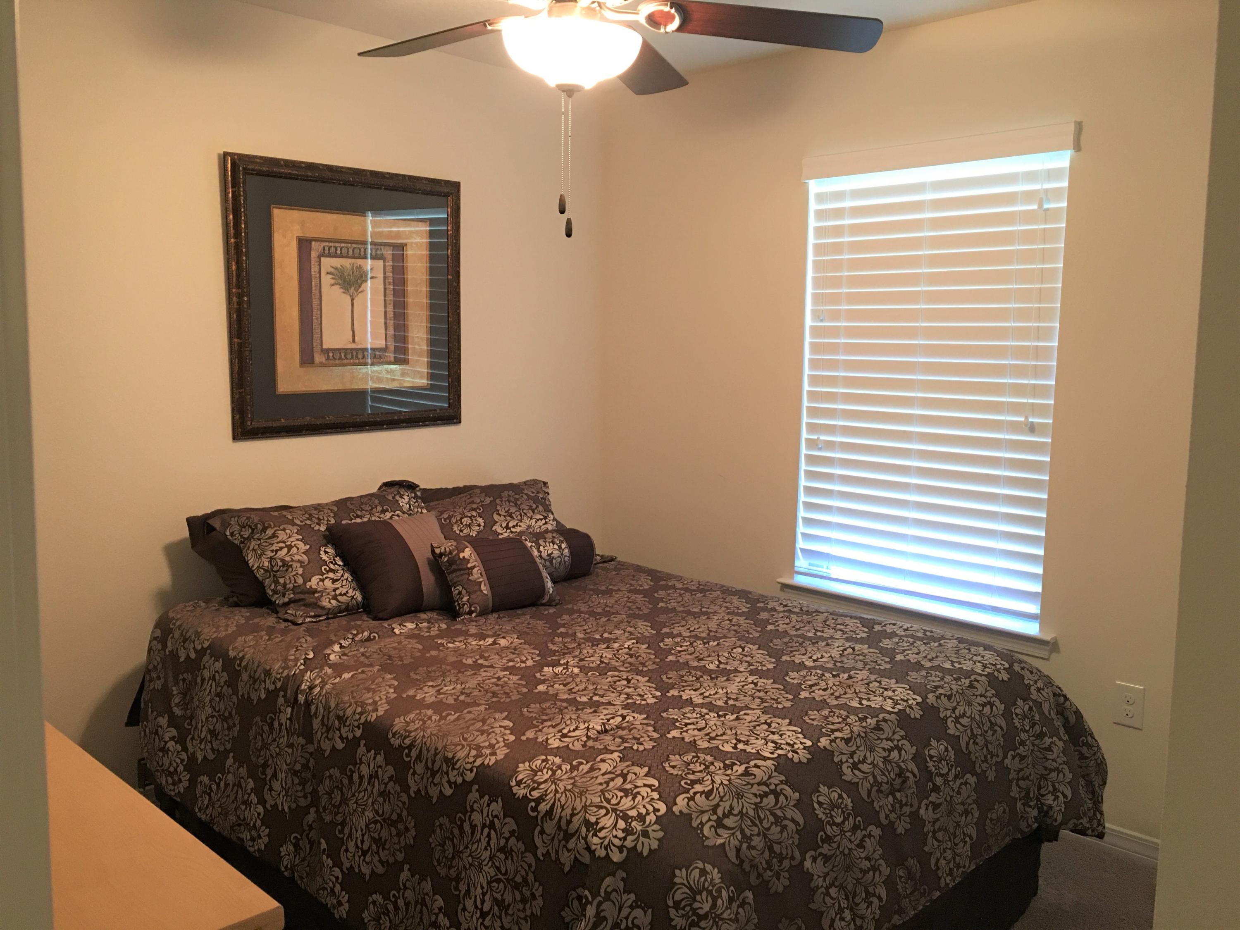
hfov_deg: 61.7
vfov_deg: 48.2
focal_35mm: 29
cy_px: 465
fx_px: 1039
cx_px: 620
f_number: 2.2
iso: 64
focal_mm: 4.15
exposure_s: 1/15
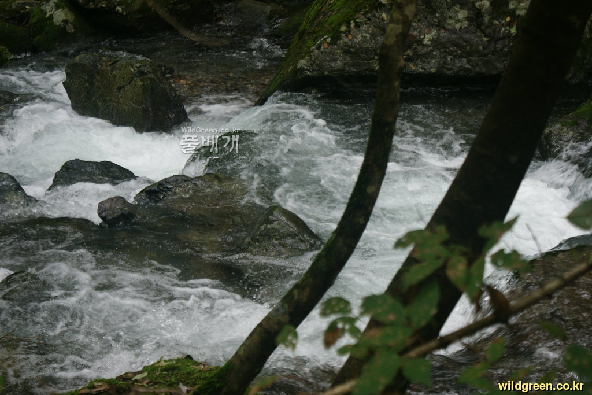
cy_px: 198
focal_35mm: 90
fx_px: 1480
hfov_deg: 22.6
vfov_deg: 15.2
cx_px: 296
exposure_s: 1/100
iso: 200
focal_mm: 60
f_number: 5.6
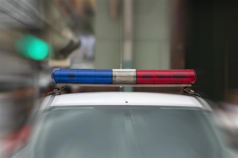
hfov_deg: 6.9
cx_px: 119
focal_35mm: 300
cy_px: 79
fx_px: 1981
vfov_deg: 4.6
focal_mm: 200
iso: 100
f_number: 2.8
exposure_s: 1/800
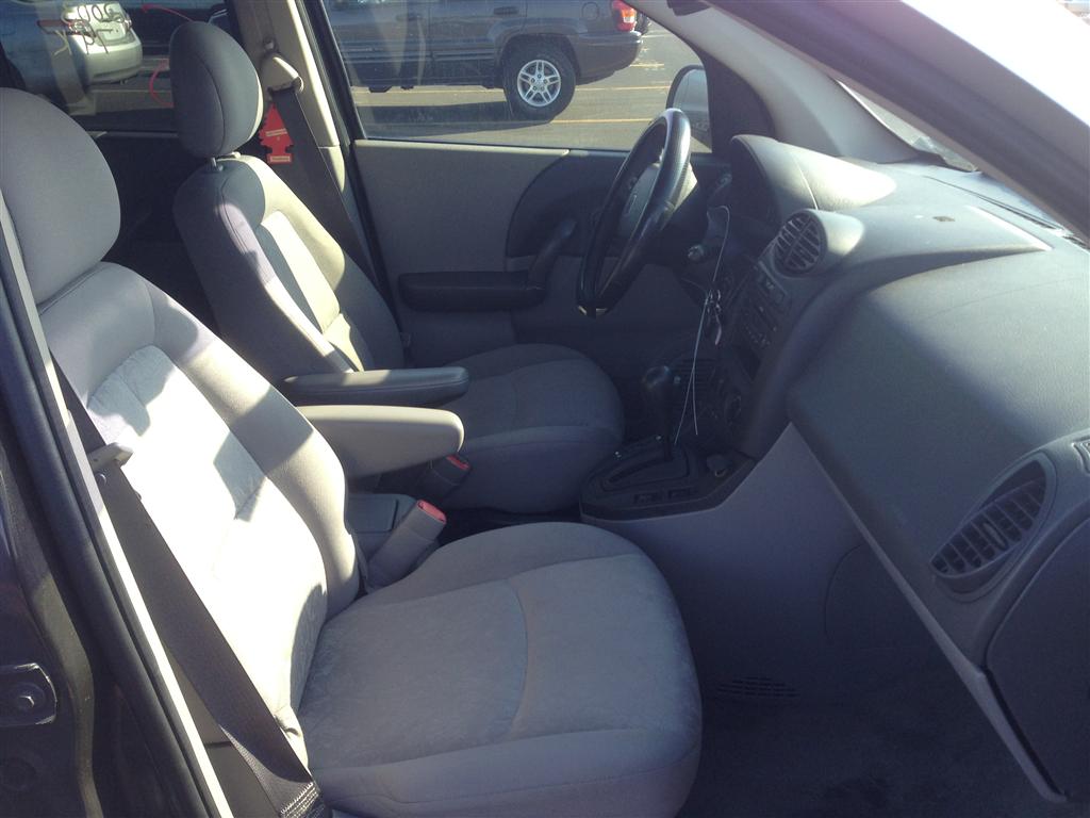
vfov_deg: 42.9
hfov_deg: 55.4
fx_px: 1039
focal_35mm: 33
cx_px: 545
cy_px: 409
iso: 50
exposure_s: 1/147
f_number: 2.4
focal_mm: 4.13
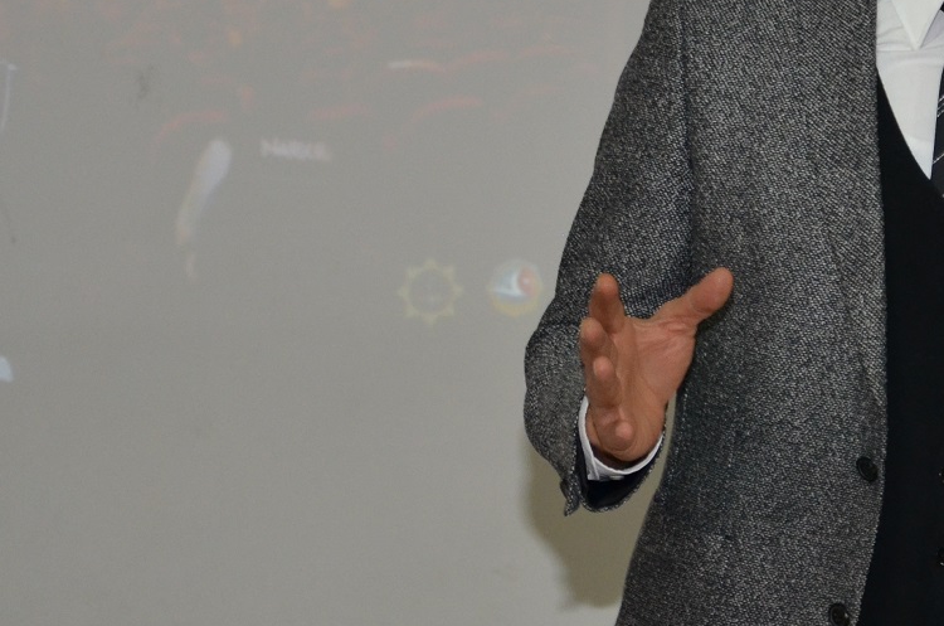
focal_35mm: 224
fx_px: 5862
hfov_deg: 9.1
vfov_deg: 6.1
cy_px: 50
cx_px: 936
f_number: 4.8
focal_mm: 56
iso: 800
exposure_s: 1/60
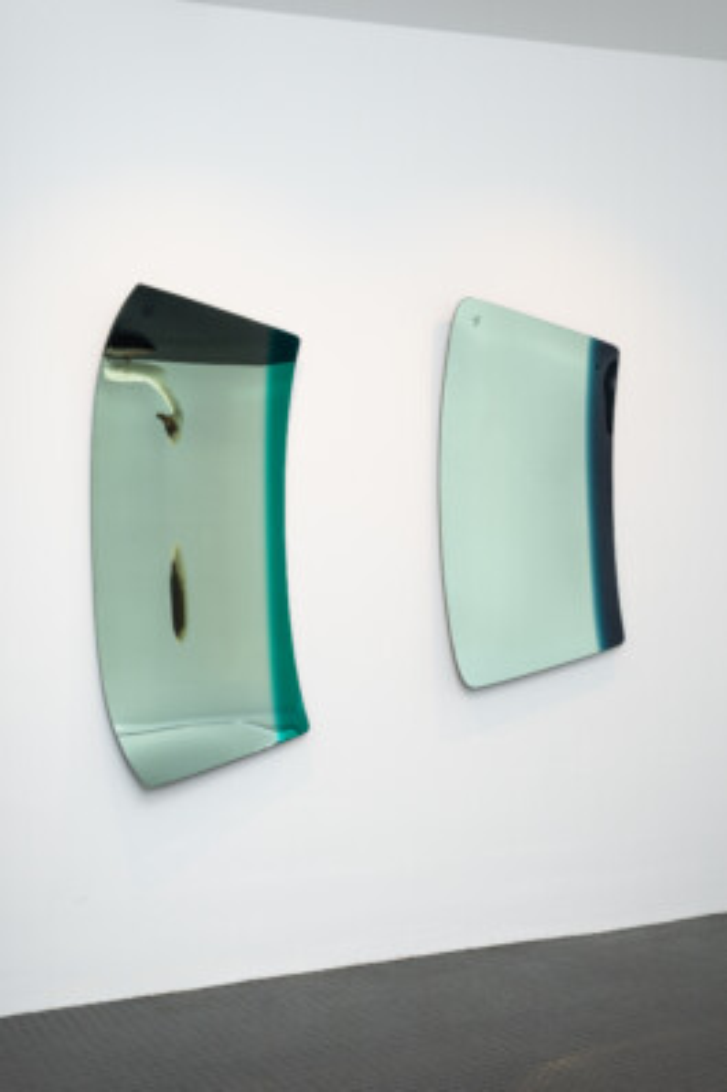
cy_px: 546
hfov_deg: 27.0
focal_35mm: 50
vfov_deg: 39.6
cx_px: 364
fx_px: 1516
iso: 200
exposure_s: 1/160
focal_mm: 50
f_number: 10
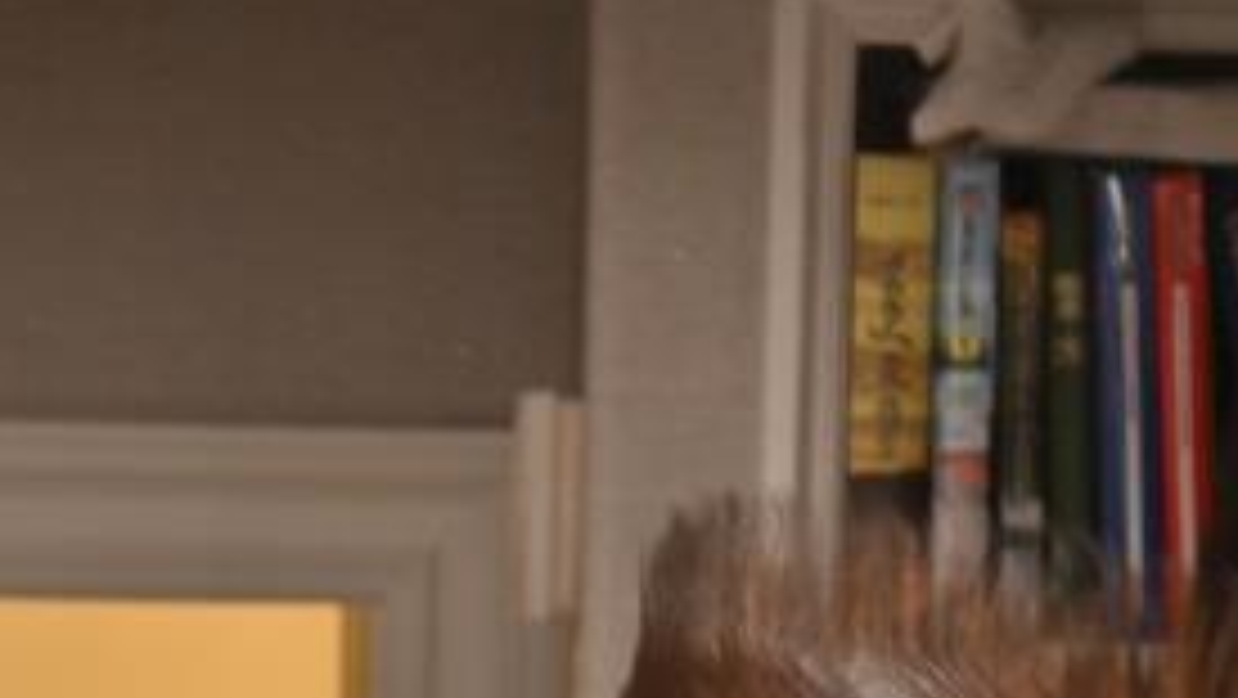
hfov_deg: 5.3
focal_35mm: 409
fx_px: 13433
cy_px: 1371
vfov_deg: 3.0
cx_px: -45
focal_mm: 105
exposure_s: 1/200
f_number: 4.5
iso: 800
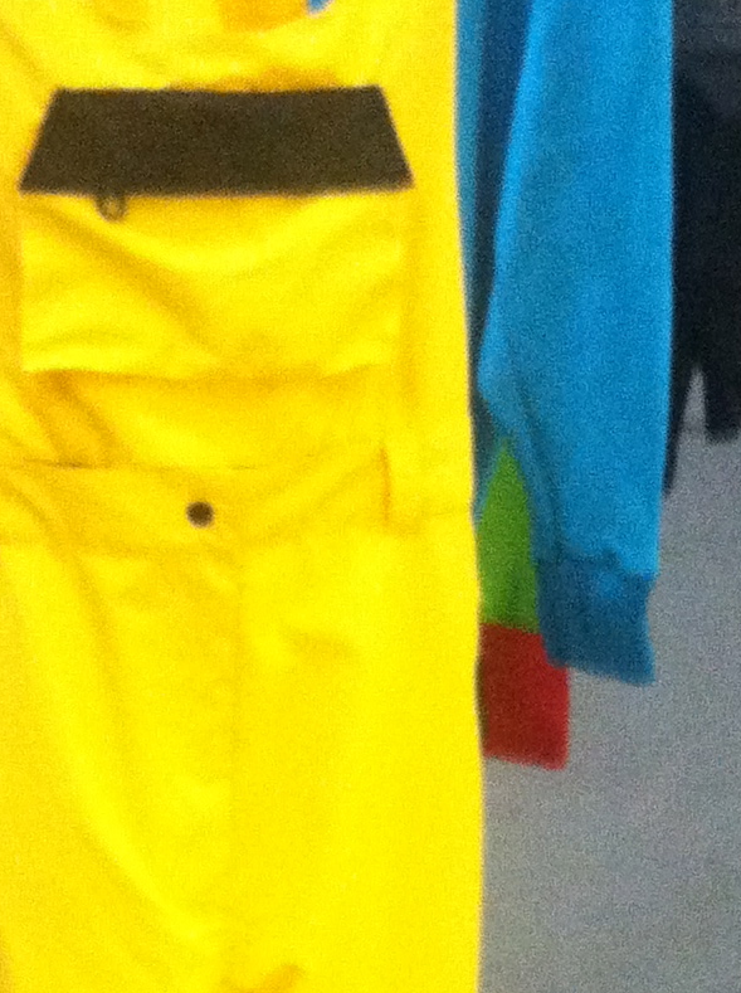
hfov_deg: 12.7
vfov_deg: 17.1
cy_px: 704
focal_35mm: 115
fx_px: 3292
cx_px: 39
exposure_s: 1/15
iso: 500
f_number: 2.8
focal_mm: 3.85
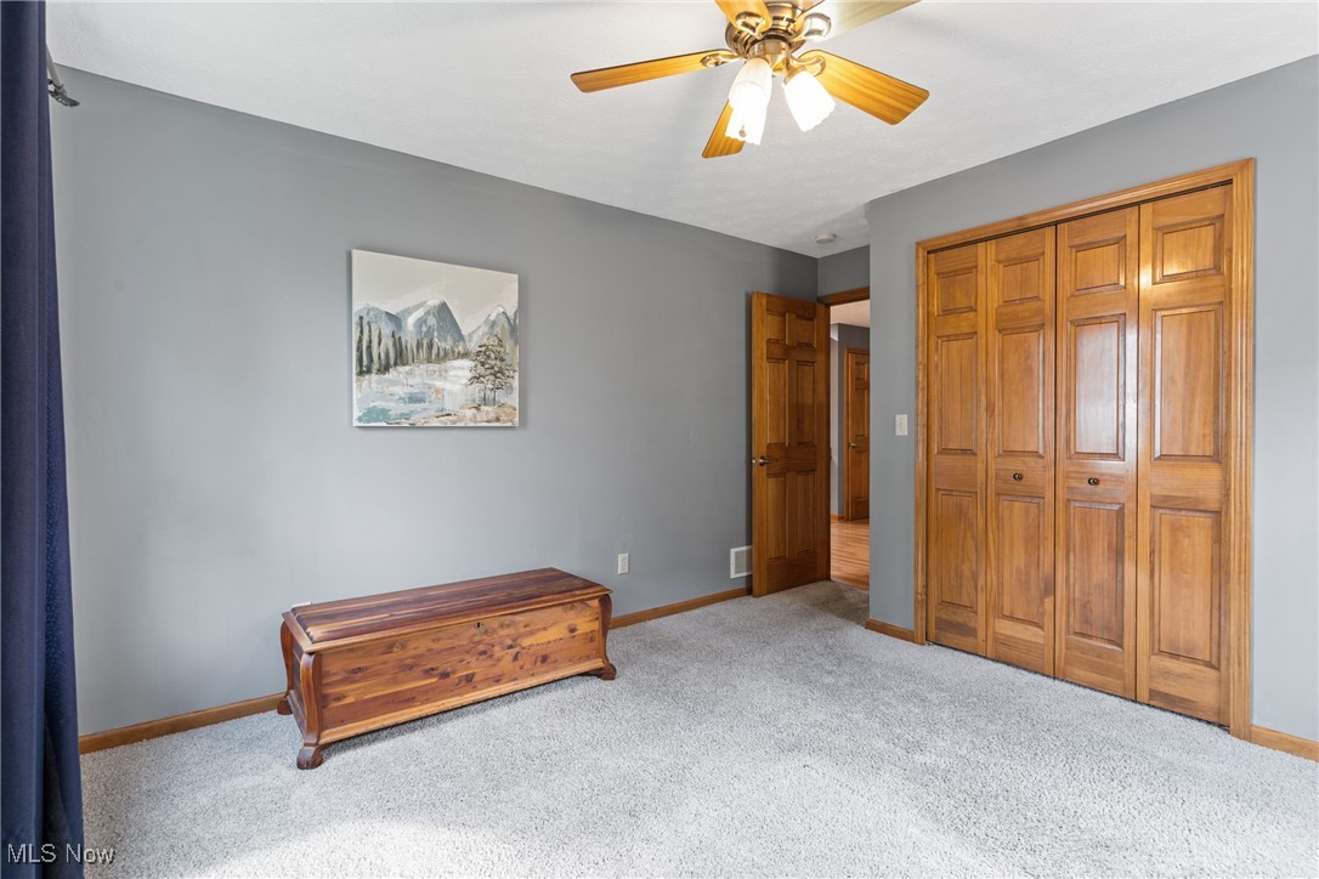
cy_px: 440
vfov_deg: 70.4
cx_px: 660
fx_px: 623
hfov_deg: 93.3
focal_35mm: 17
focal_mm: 17
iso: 250
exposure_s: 5
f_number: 9
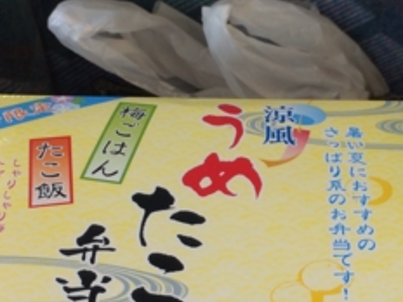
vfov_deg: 18.4
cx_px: 290
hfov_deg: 24.2
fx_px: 931
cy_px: 167
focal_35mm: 80
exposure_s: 1/60
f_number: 2.2
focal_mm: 4.15
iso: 50
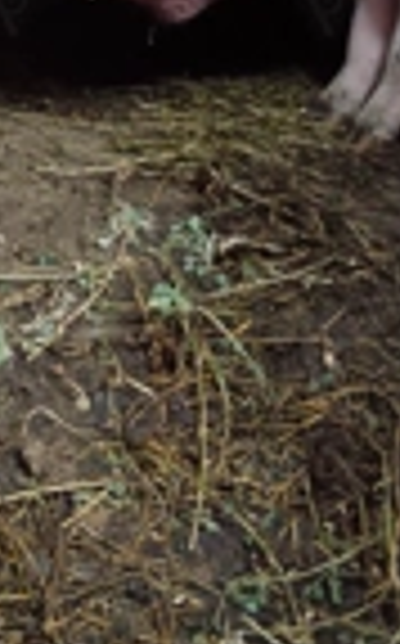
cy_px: -14
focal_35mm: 80
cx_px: -27
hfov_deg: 15.9
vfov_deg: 24.6
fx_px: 1400
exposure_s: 1/50
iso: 4583
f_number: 1.9
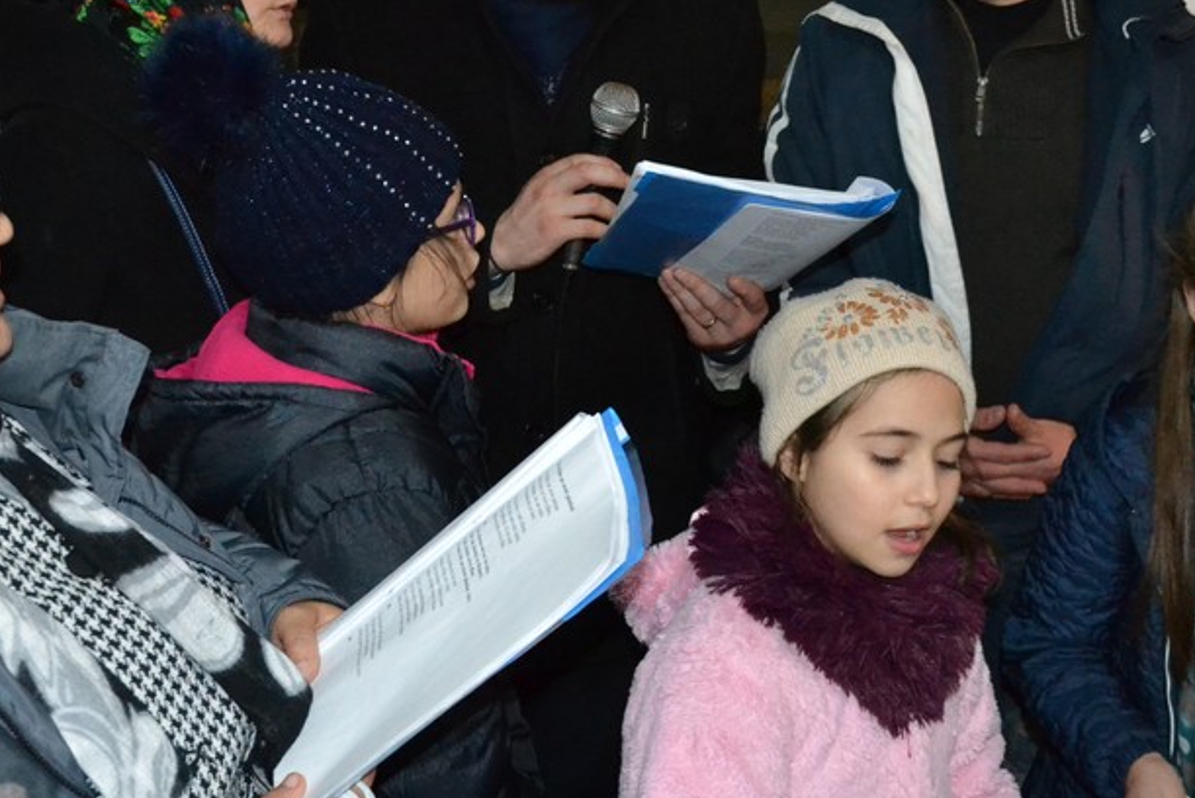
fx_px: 1760
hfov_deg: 37.5
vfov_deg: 25.5
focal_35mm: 53
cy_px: 309
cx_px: 608
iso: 3200
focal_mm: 18
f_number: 3.5
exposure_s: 1/60
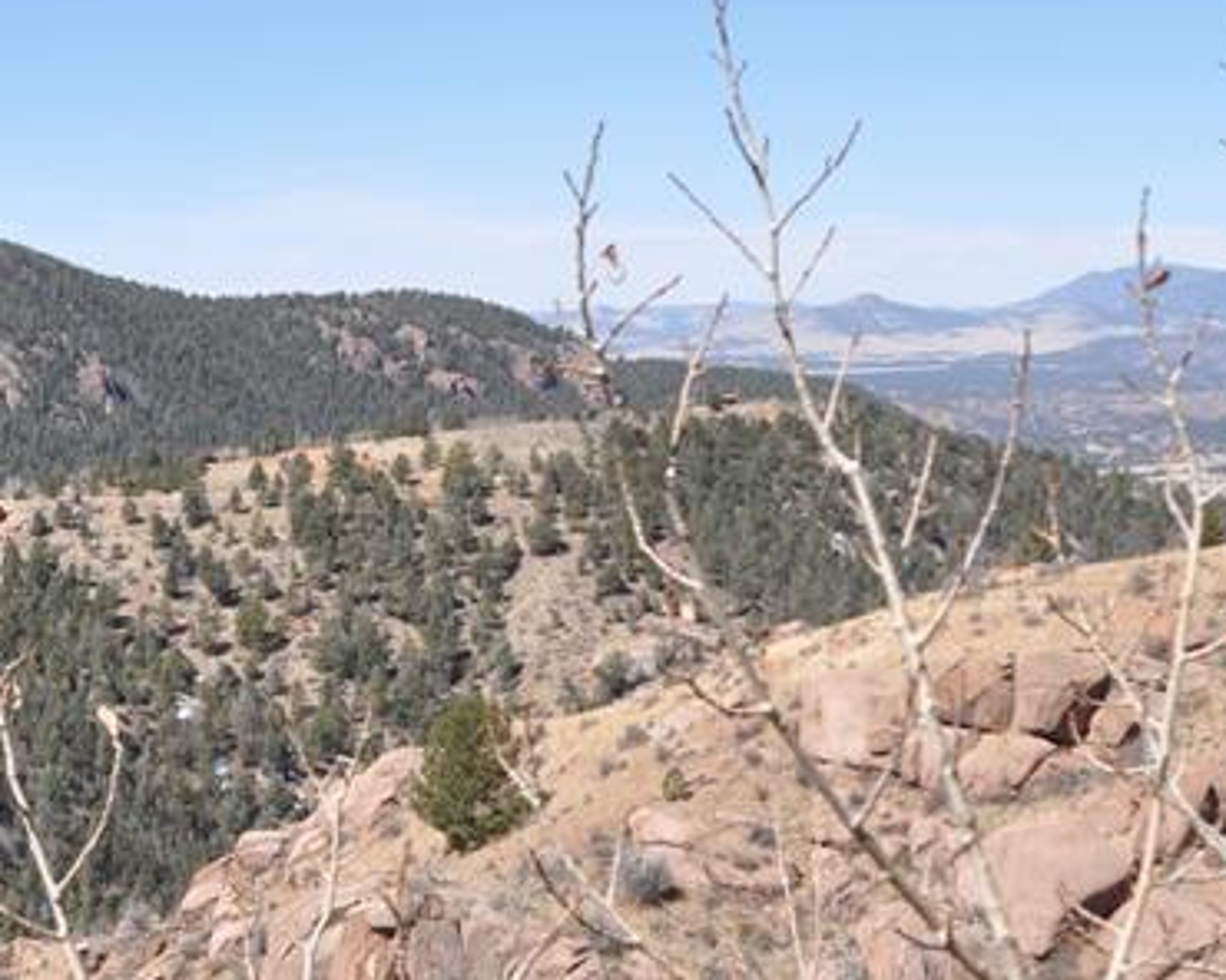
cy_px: 627
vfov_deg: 21.8
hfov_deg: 26.4
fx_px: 2540
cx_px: 159
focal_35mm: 70
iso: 200
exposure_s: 1/500
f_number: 8
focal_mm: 18
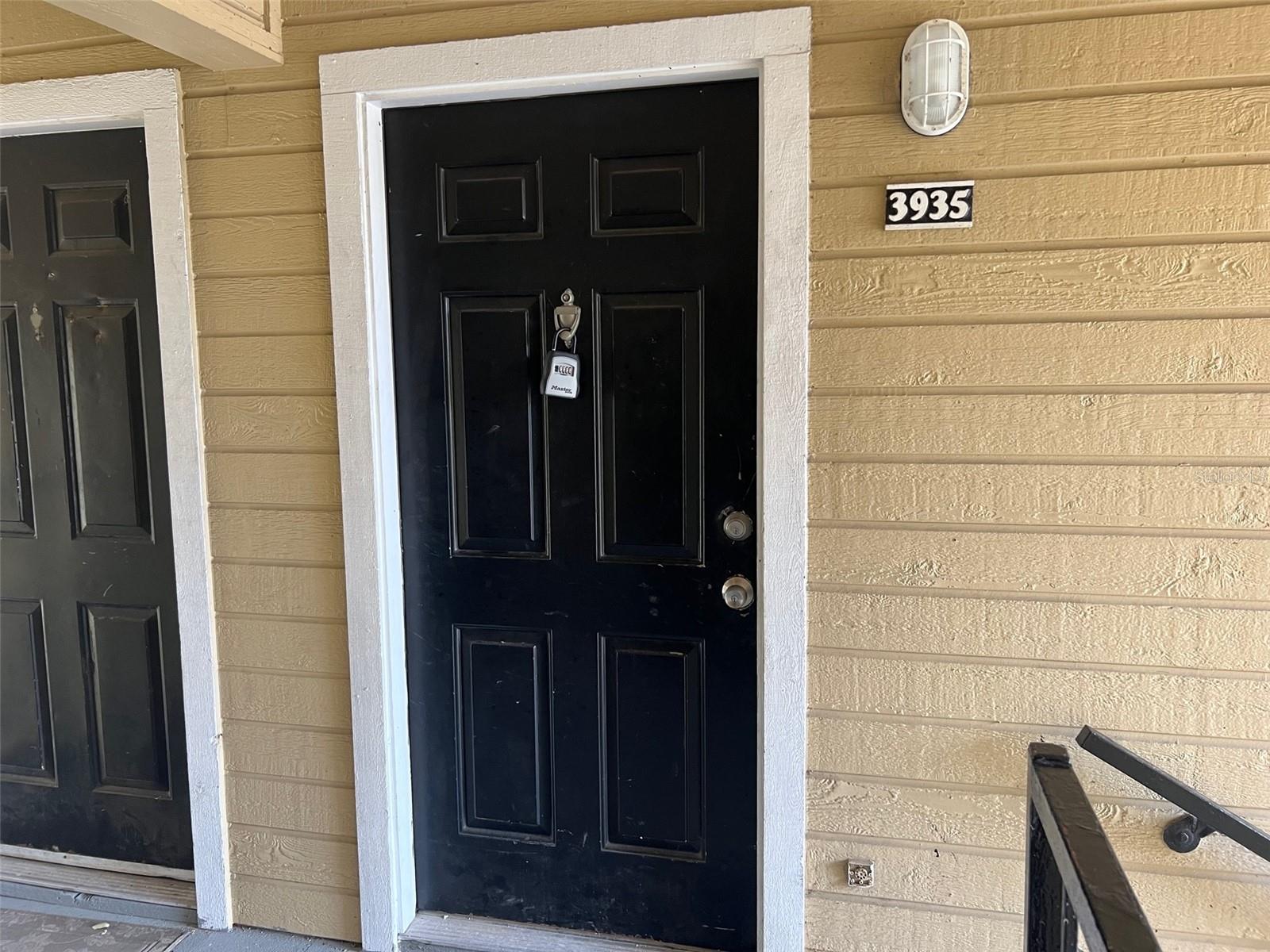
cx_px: 635
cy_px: 476
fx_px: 954
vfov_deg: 53.1
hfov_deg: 67.3
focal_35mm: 26
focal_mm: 5.7
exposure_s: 1/96
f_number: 1.5
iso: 125
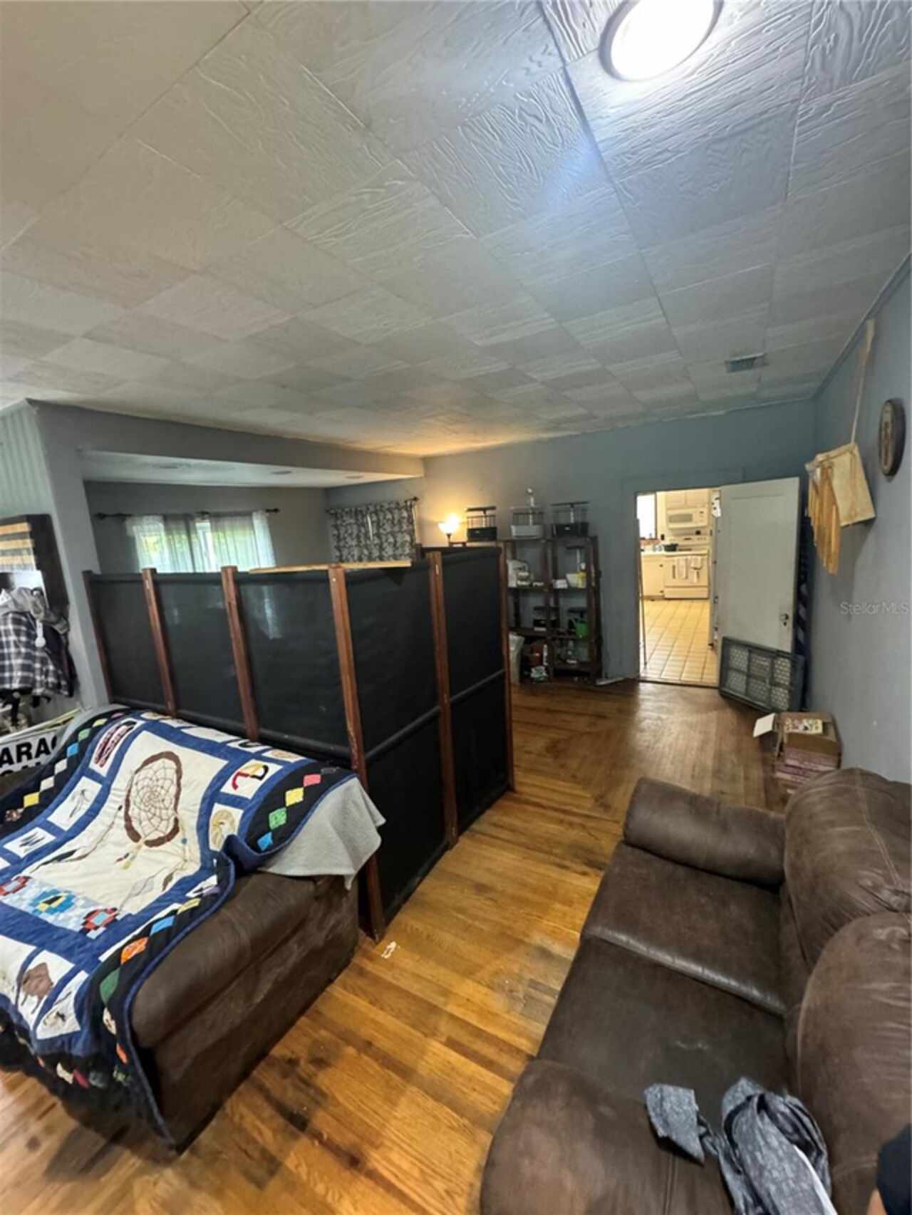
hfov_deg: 85.7
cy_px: 608
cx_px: 456
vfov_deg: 102.1
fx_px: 492
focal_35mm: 14
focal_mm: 2.22
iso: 1000
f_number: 2.2
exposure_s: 1/40
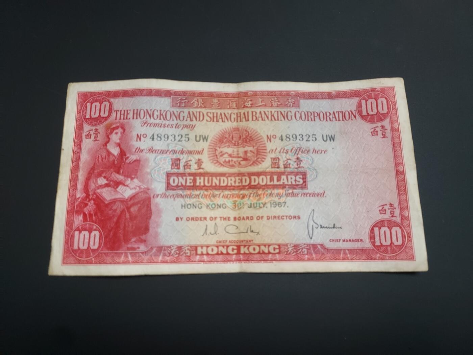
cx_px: 236
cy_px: 178
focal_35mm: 24
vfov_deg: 56.8
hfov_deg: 71.6
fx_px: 328
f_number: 1.8
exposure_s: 1/60
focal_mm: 4.6
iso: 250
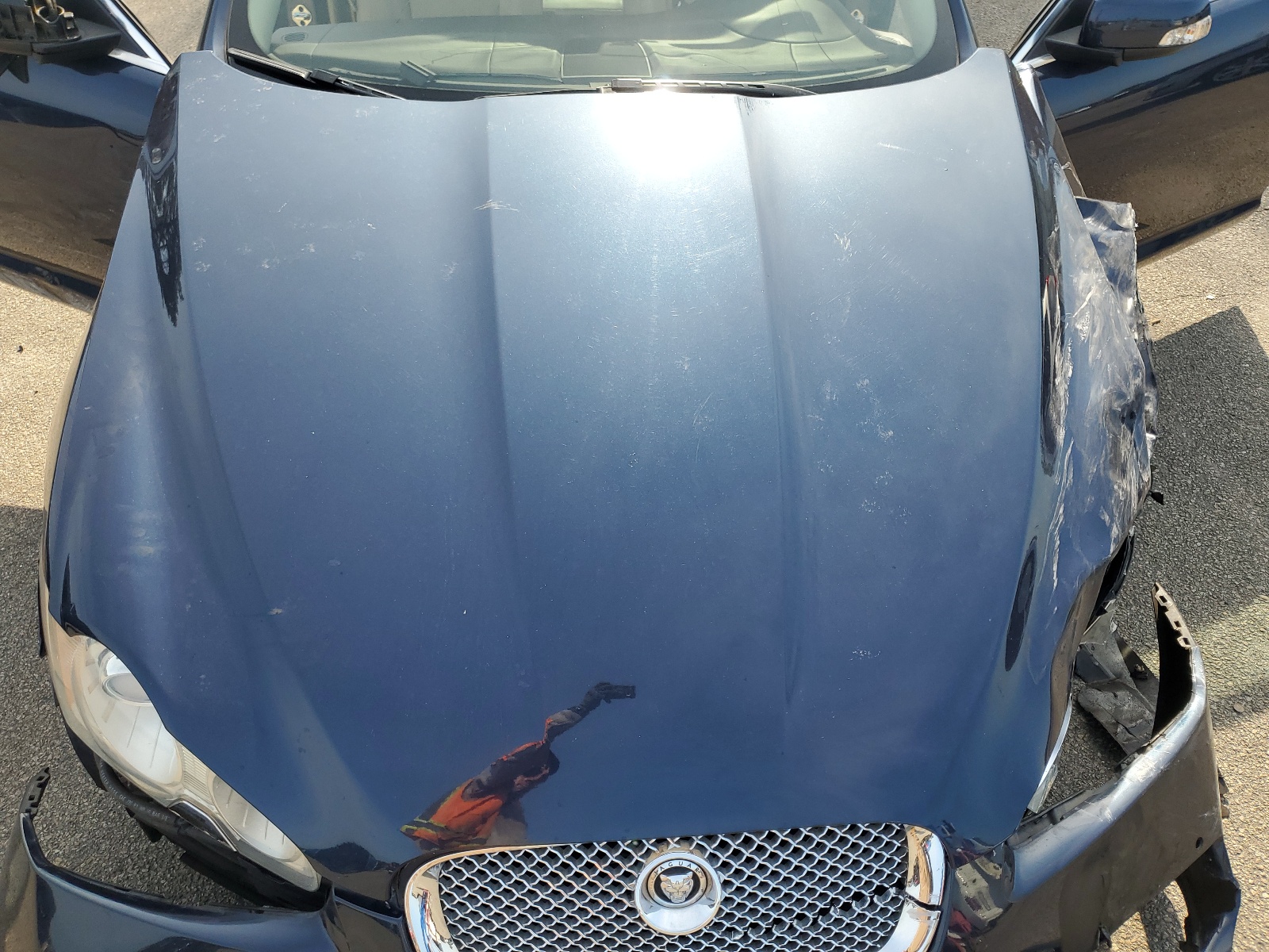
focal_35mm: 26
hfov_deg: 67.3
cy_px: 476
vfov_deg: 53.1
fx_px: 953
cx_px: 634
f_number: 1.5
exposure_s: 1/909
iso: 50
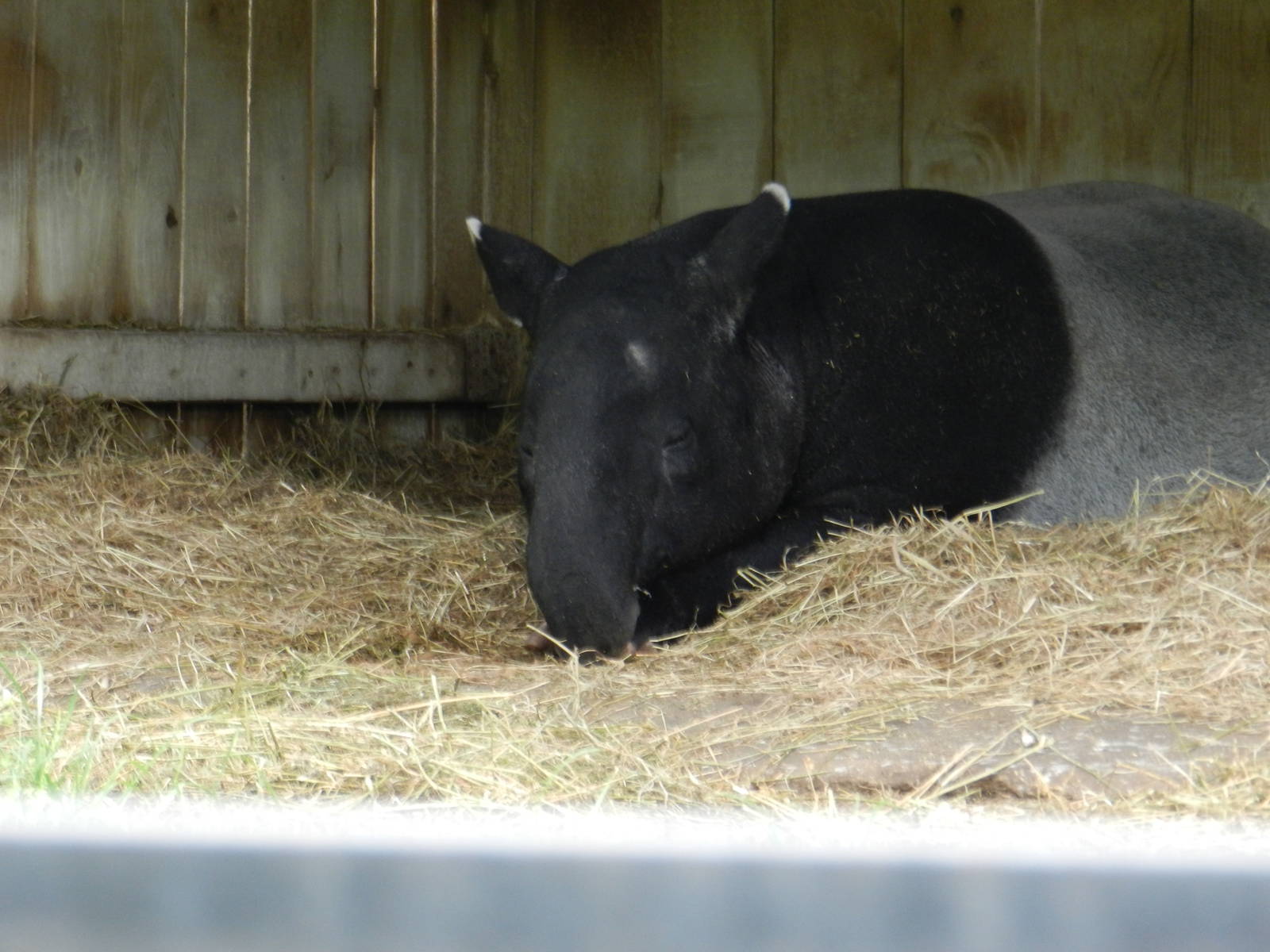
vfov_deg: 6.2
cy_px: 476
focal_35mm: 239
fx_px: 8768
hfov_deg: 8.3
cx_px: 635
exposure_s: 1/50
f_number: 5.1
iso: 400
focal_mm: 42.4
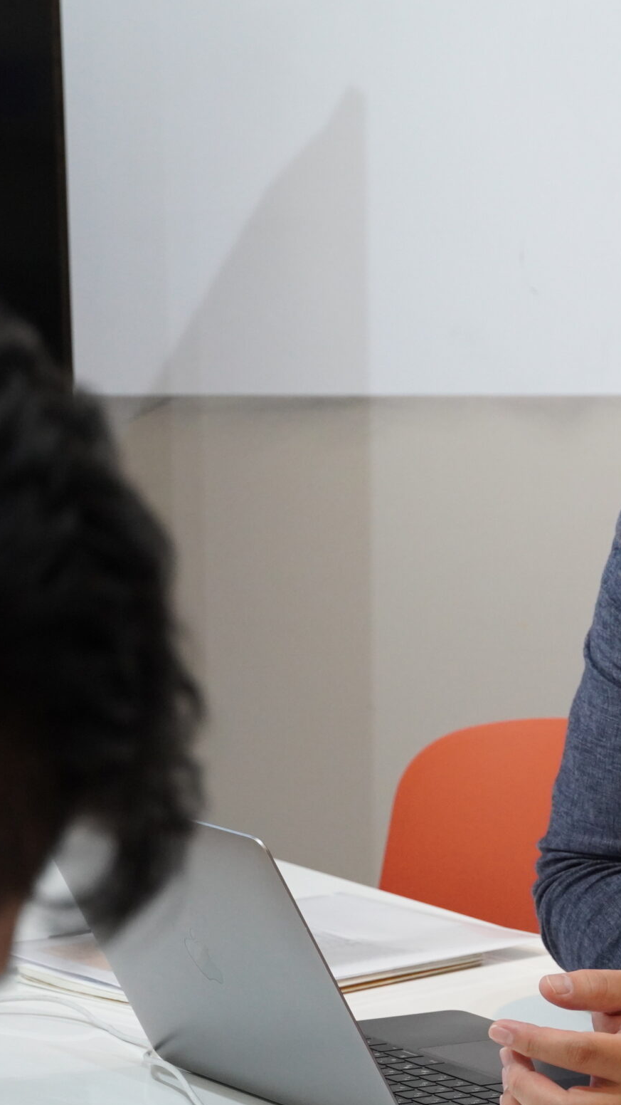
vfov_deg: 13.0
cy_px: 555
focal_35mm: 166
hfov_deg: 7.3
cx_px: 743
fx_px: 4859
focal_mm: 64
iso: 2000
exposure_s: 1/160
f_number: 5.6
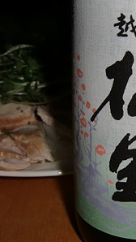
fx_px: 358
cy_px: 120
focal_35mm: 56
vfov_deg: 37.2
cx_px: 136
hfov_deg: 20.8
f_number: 8.4
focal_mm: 6.1
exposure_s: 1/15
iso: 64
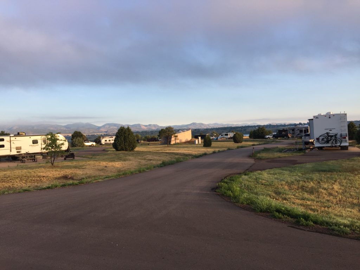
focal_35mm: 29
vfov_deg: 48.2
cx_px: 180
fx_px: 302
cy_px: 135
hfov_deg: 61.7
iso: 32
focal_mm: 4.15
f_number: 2.2
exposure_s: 1/449
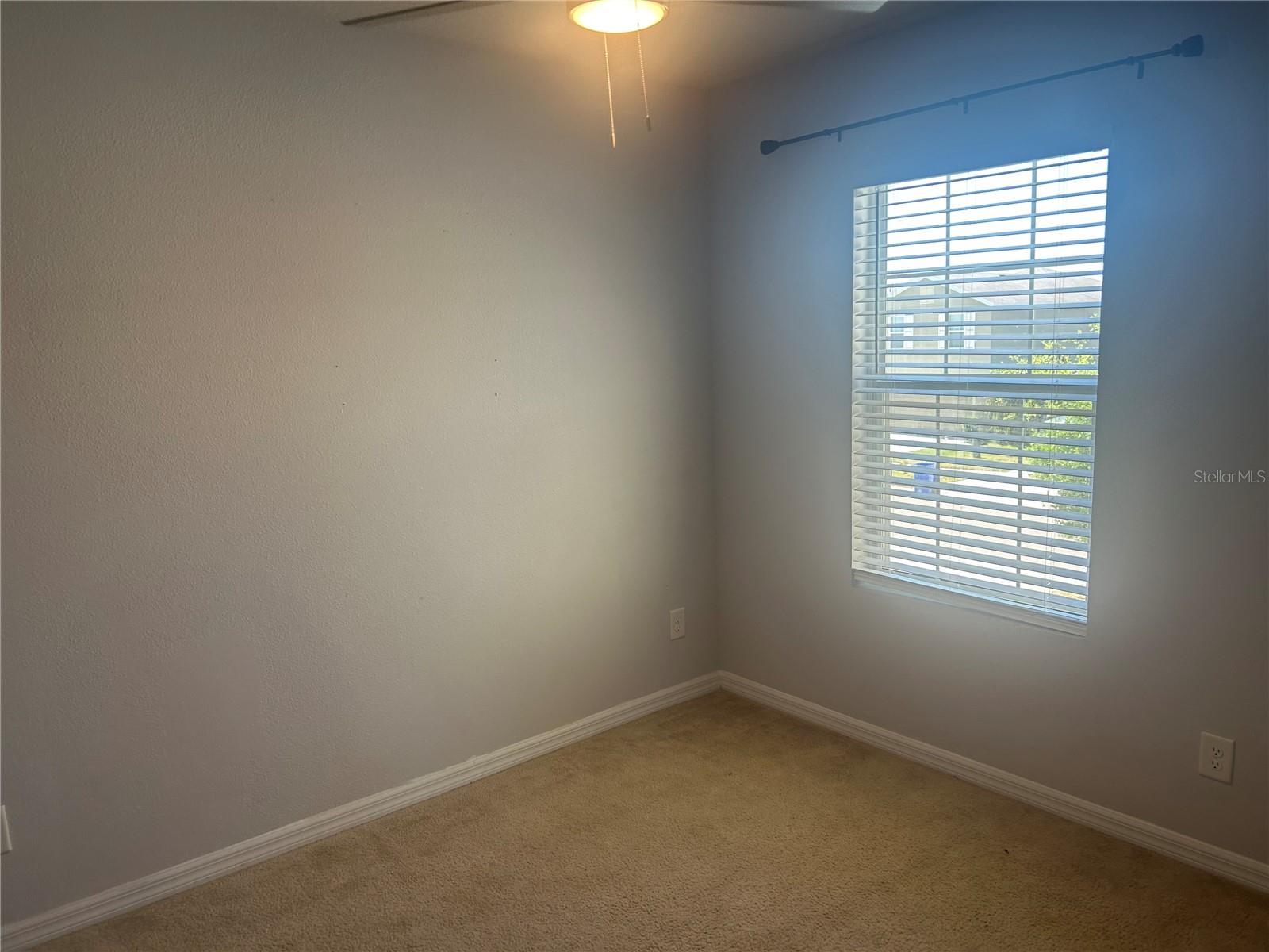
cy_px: 476
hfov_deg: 67.3
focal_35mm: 26
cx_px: 634
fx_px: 953
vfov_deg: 53.1
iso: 50
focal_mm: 5.7
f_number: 1.5
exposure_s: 1/163
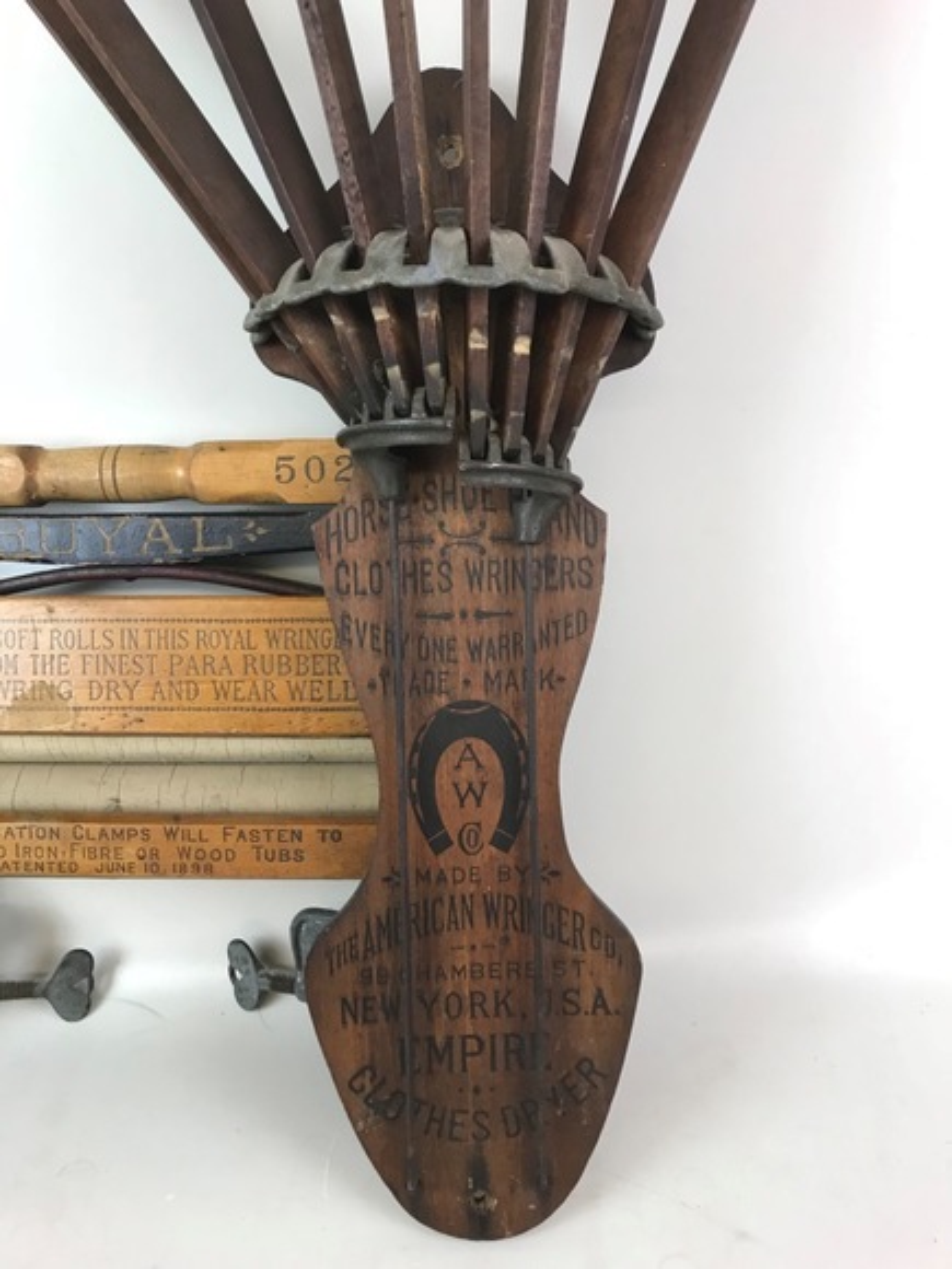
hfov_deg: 49.7
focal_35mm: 28
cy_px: 634
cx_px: 476
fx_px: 1027
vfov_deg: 63.4
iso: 25
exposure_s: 1/30
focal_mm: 3.99
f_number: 1.8
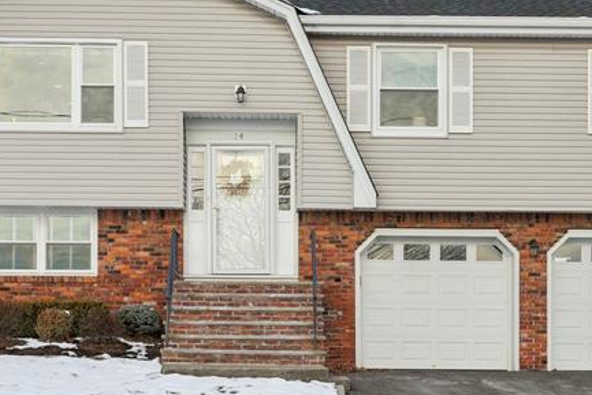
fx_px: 1302
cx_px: 321
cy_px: 137
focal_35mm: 79
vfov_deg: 17.2
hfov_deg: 25.6
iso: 100
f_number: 9
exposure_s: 1/160
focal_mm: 33.5
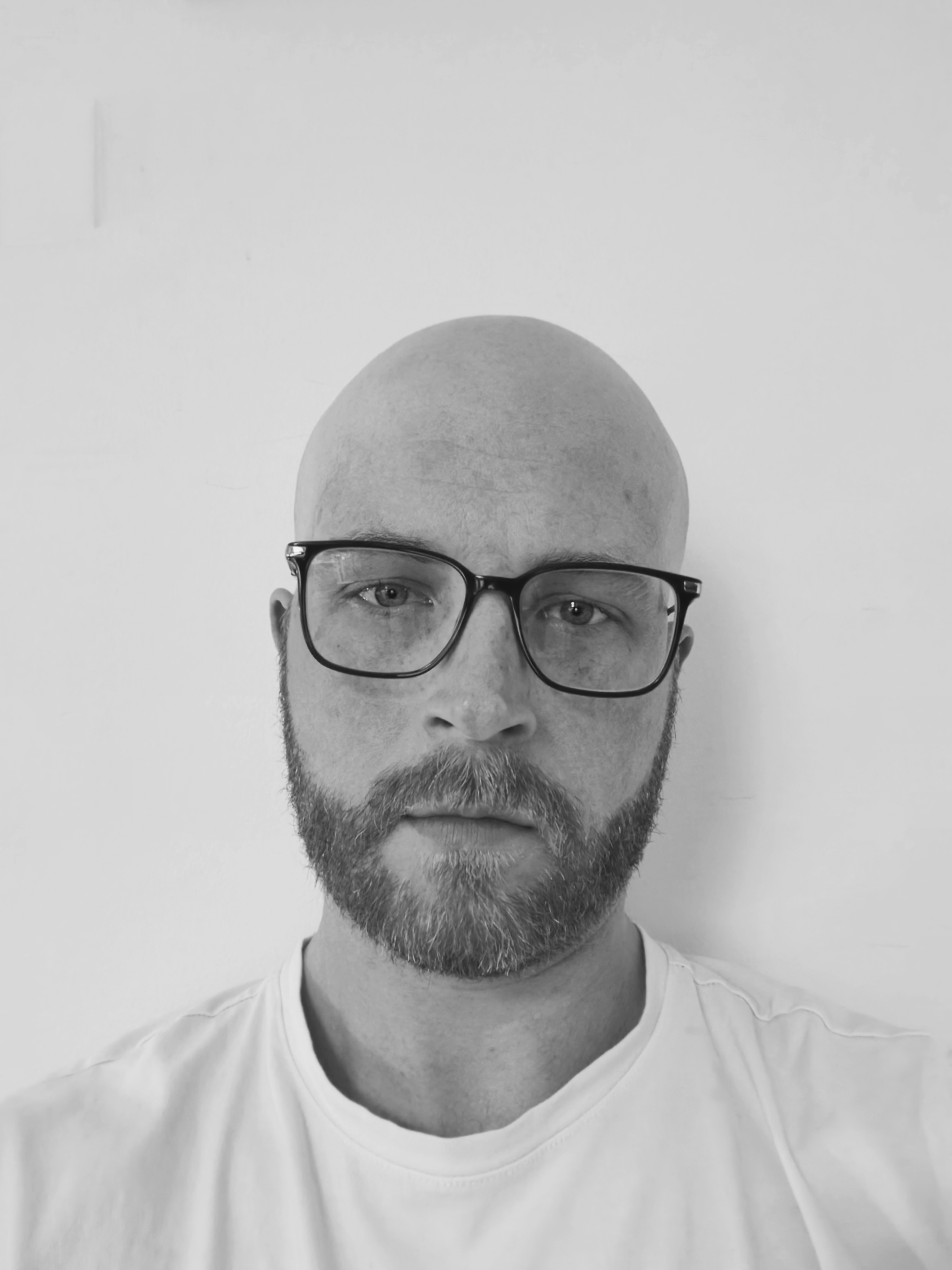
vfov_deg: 69.4
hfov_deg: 54.9
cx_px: 476
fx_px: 917
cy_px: 635
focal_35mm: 25
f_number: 2.1
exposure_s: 1/25
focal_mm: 2.98
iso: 1250
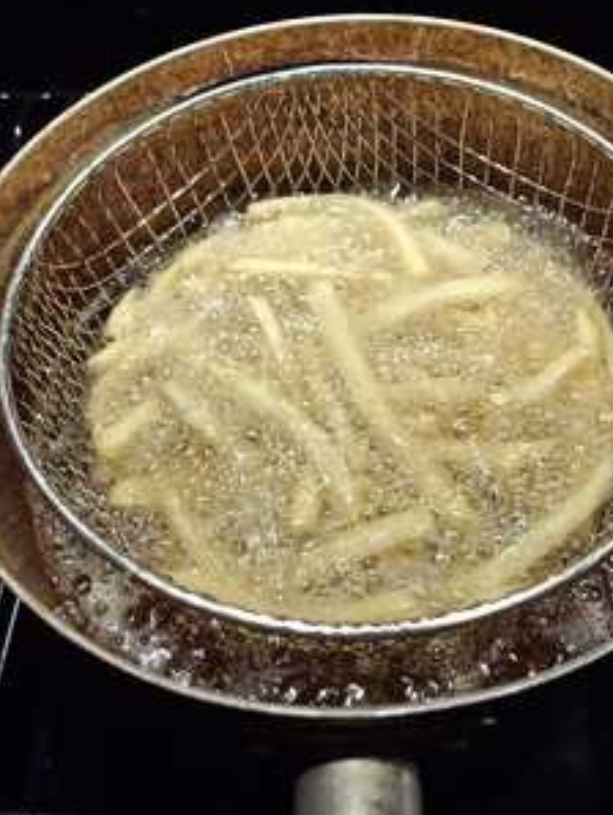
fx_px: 778
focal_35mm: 33
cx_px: 380
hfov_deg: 42.7
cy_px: 372
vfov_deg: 55.2
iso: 50
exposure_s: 1/100
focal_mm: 4.69
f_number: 1.8
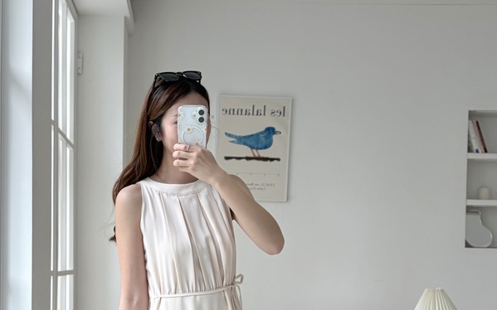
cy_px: 346
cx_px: 223
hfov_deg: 43.4
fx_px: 623
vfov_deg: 25.8
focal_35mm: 46
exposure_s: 1/120
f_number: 1.6
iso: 64
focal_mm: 5.96
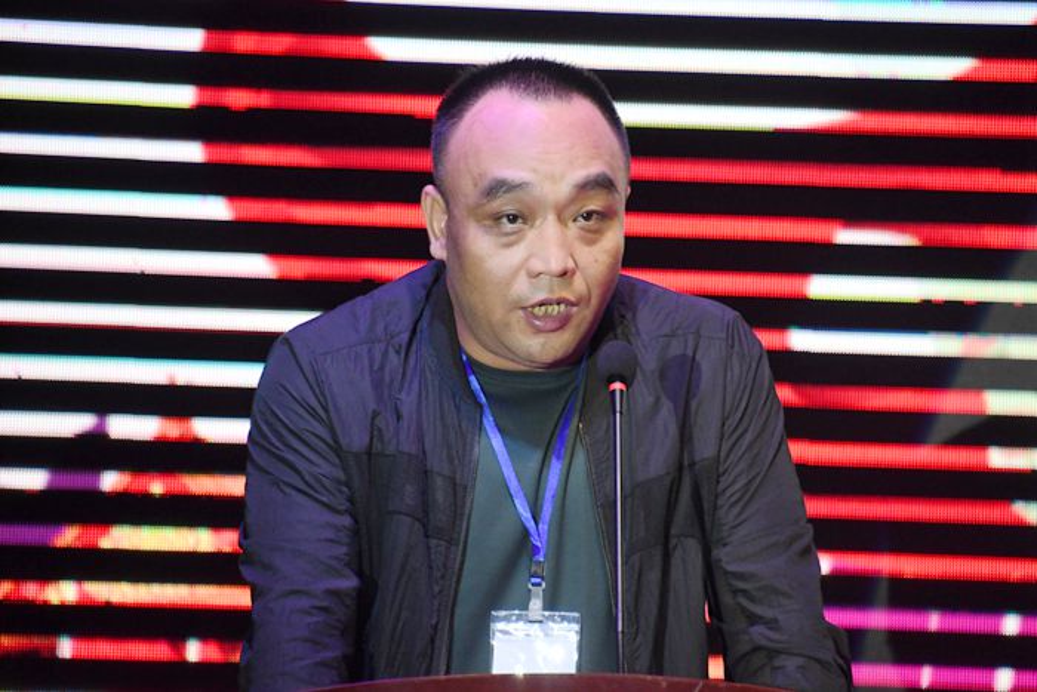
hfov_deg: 4.6
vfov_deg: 3.1
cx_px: 518
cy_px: 346
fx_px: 12964
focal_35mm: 450
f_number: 6.3
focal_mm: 300
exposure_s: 1/400
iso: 2500
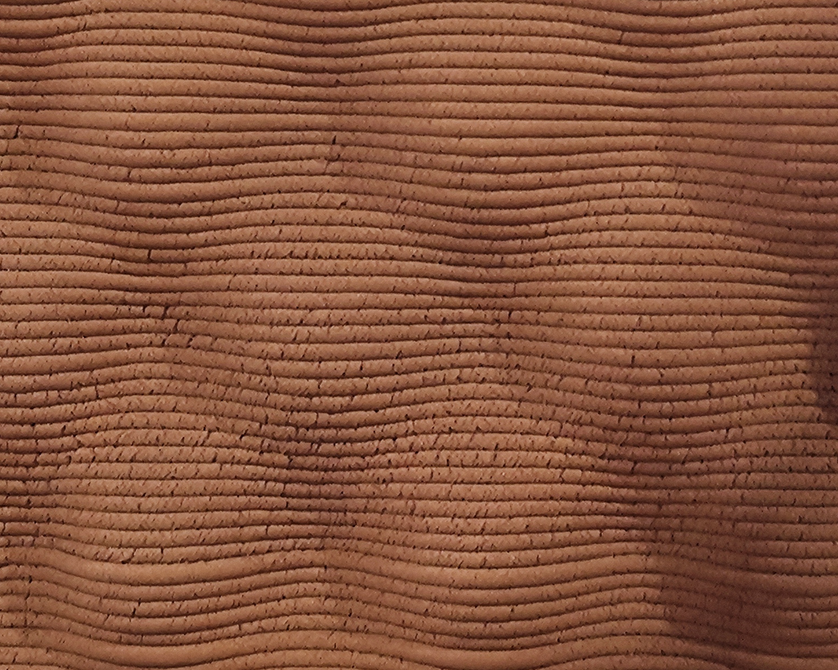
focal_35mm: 60
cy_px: 135
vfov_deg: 25.0
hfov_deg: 31.2
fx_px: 1488
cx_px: 561
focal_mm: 7.01
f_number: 1.69
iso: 339
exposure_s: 1/63.3
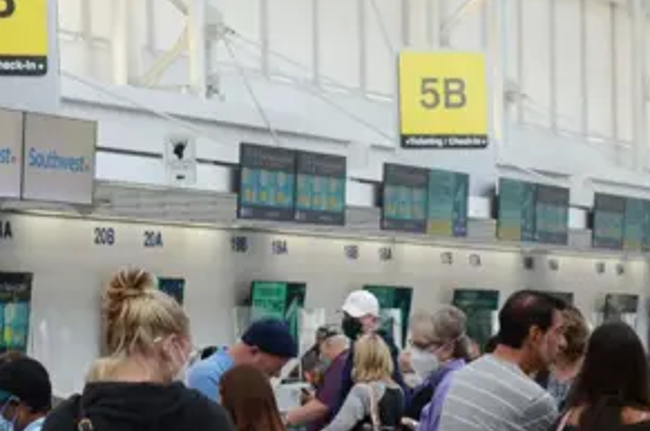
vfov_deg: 8.5
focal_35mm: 159
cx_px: 485
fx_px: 2857
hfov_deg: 12.9
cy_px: 502
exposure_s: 1/200
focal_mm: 35
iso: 640
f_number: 4.5
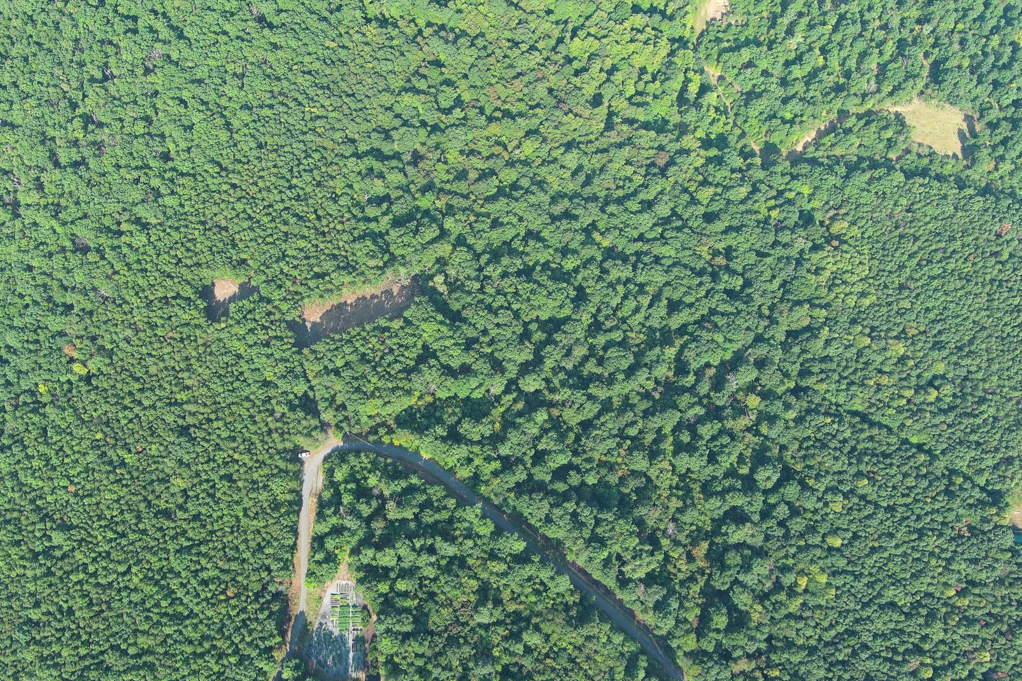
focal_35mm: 37
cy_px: 259
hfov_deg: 51.9
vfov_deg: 35.8
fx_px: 1050
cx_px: 493
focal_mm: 10.57
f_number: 2.8
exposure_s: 1/296
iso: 100
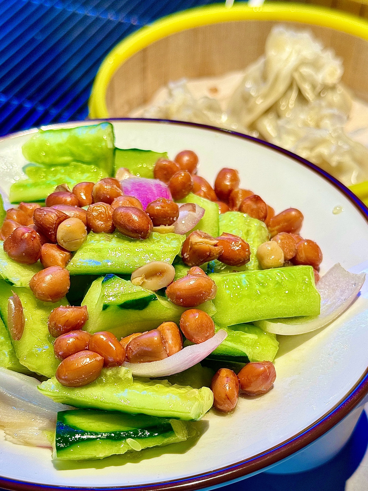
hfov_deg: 30.3
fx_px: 680
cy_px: 246
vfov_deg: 39.7
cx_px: 184
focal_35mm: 48
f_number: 1.78
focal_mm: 6.76
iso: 80
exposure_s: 1/100
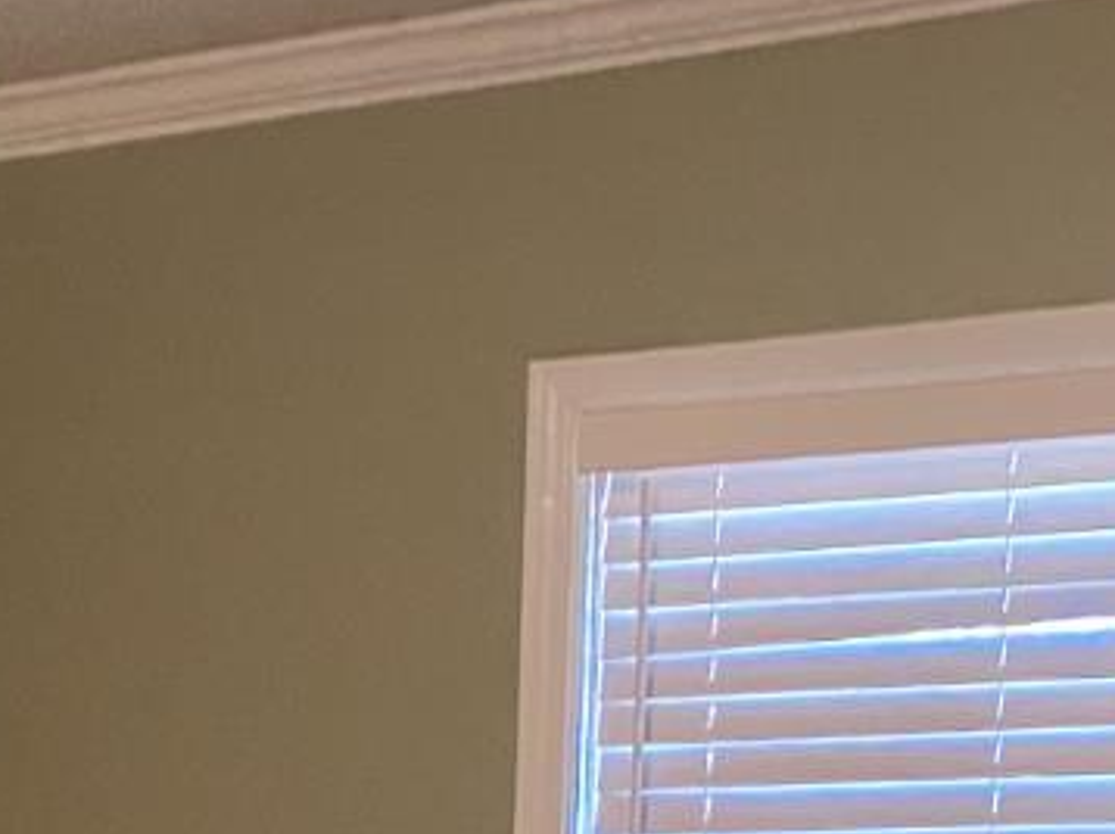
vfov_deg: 12.1
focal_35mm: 109
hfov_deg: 17.7
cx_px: 53
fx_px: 3509
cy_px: 1666
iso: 500
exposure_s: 1/40
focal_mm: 4.25
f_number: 1.8
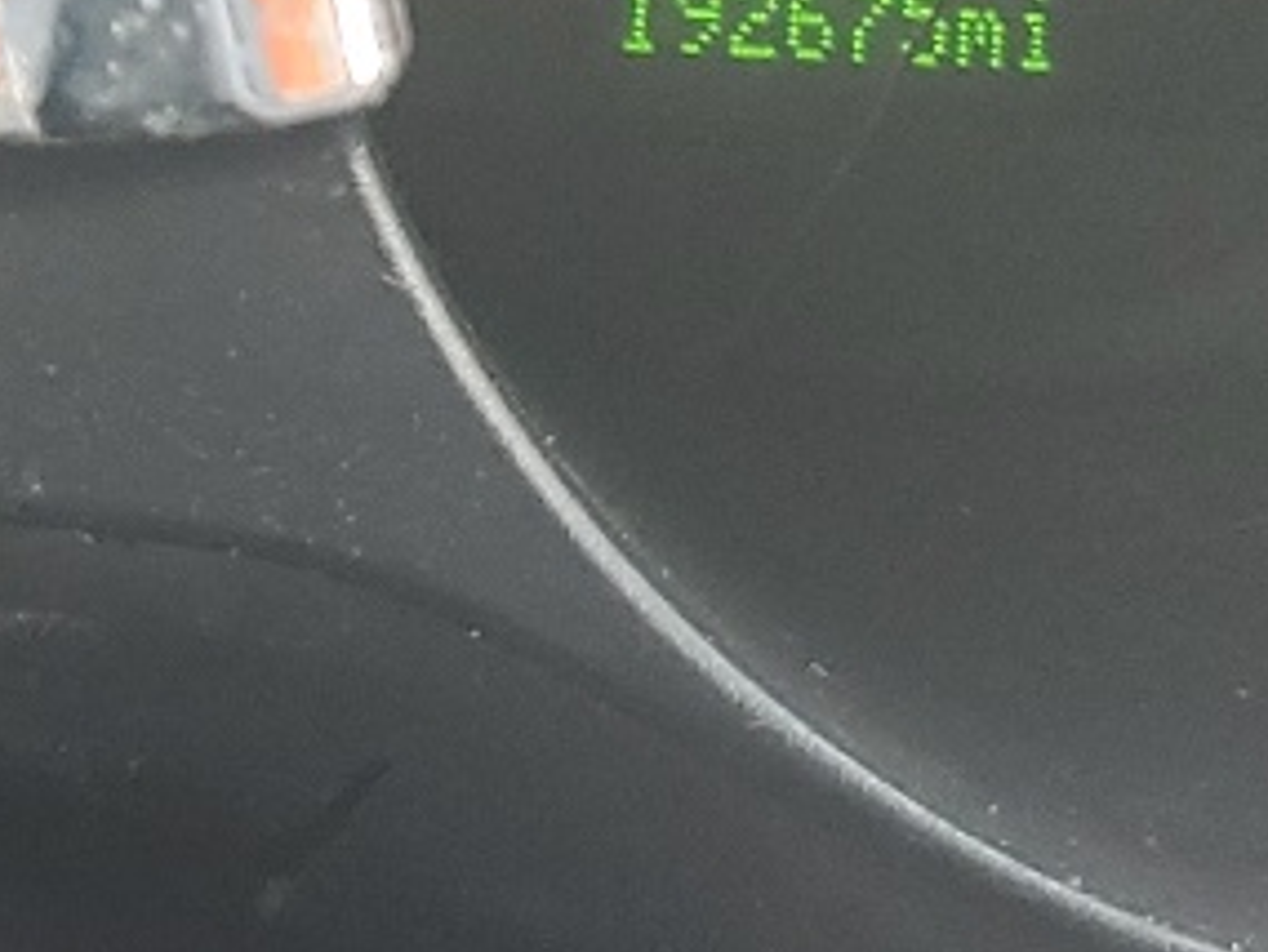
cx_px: -703
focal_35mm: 146
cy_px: -814
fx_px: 5350
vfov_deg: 9.6
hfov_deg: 12.7
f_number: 1.5
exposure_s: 1/60.2
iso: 71
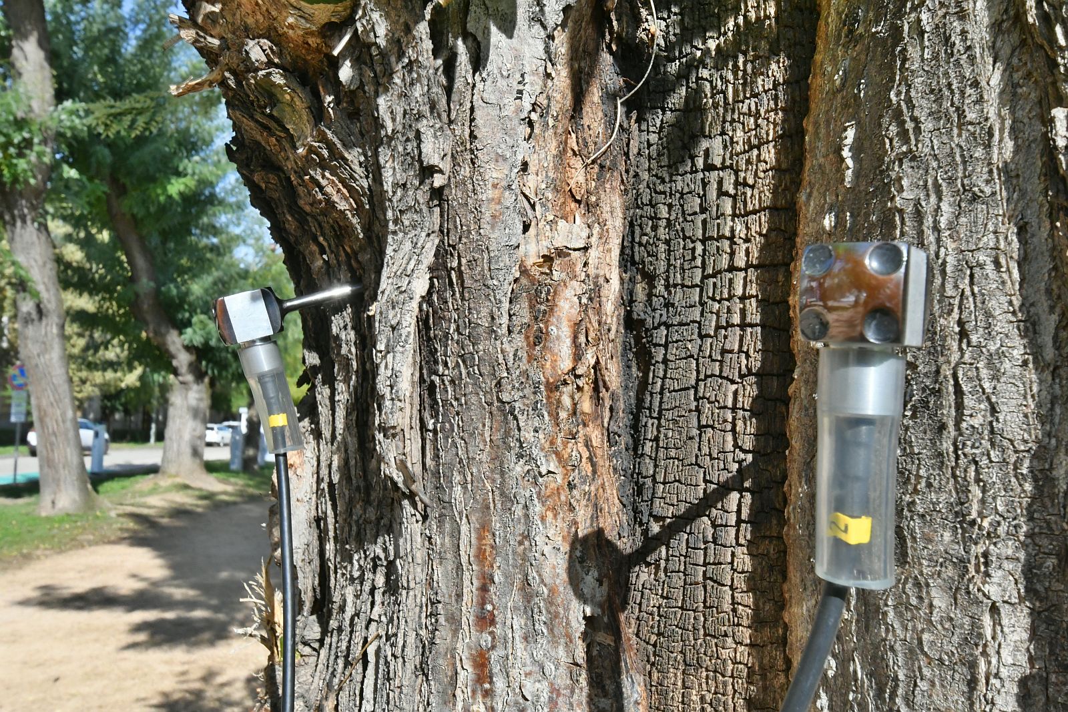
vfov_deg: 43.6
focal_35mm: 30
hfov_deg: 61.9
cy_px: 356
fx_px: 890
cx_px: 534
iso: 5000
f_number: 18
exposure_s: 1/1250
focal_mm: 20
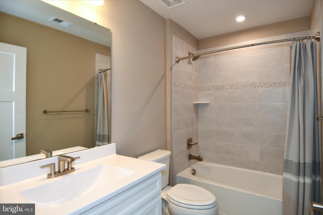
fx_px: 161
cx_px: 162
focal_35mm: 18
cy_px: 108
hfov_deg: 90.0
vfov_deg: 67.4
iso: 200
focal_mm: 12
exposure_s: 1/60
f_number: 4
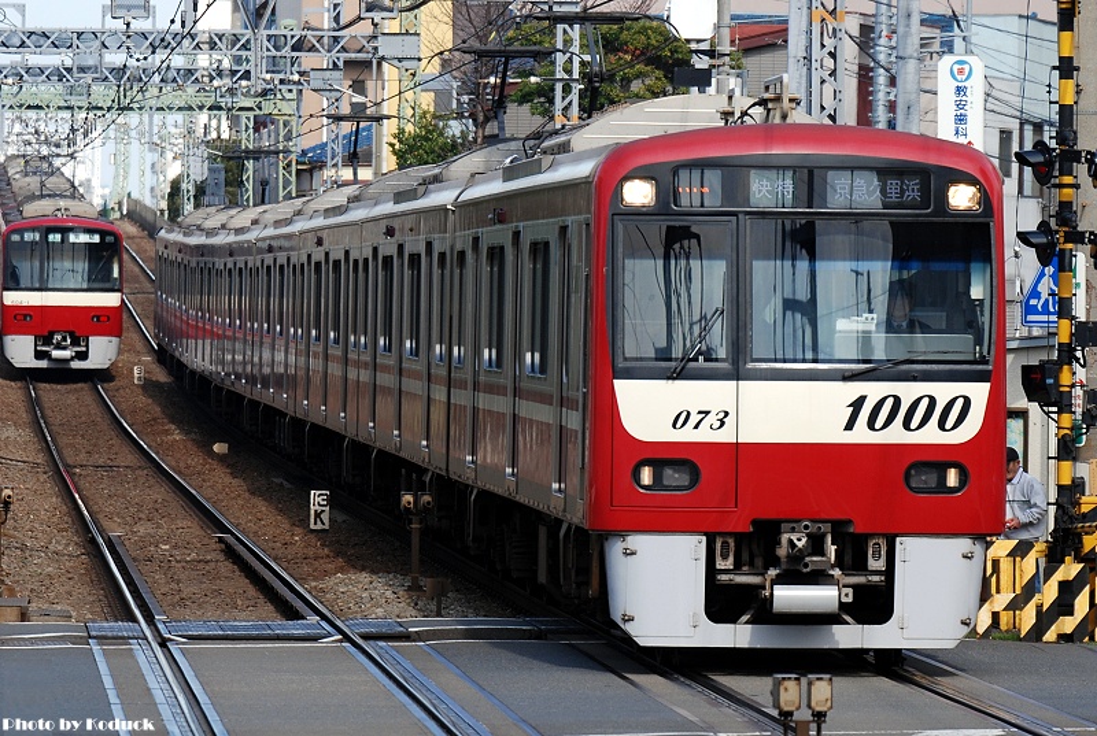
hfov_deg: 8.8
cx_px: 548
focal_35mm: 232
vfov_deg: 5.9
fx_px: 7099
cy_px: 368
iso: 200
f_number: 4.8
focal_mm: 155
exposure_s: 1/500
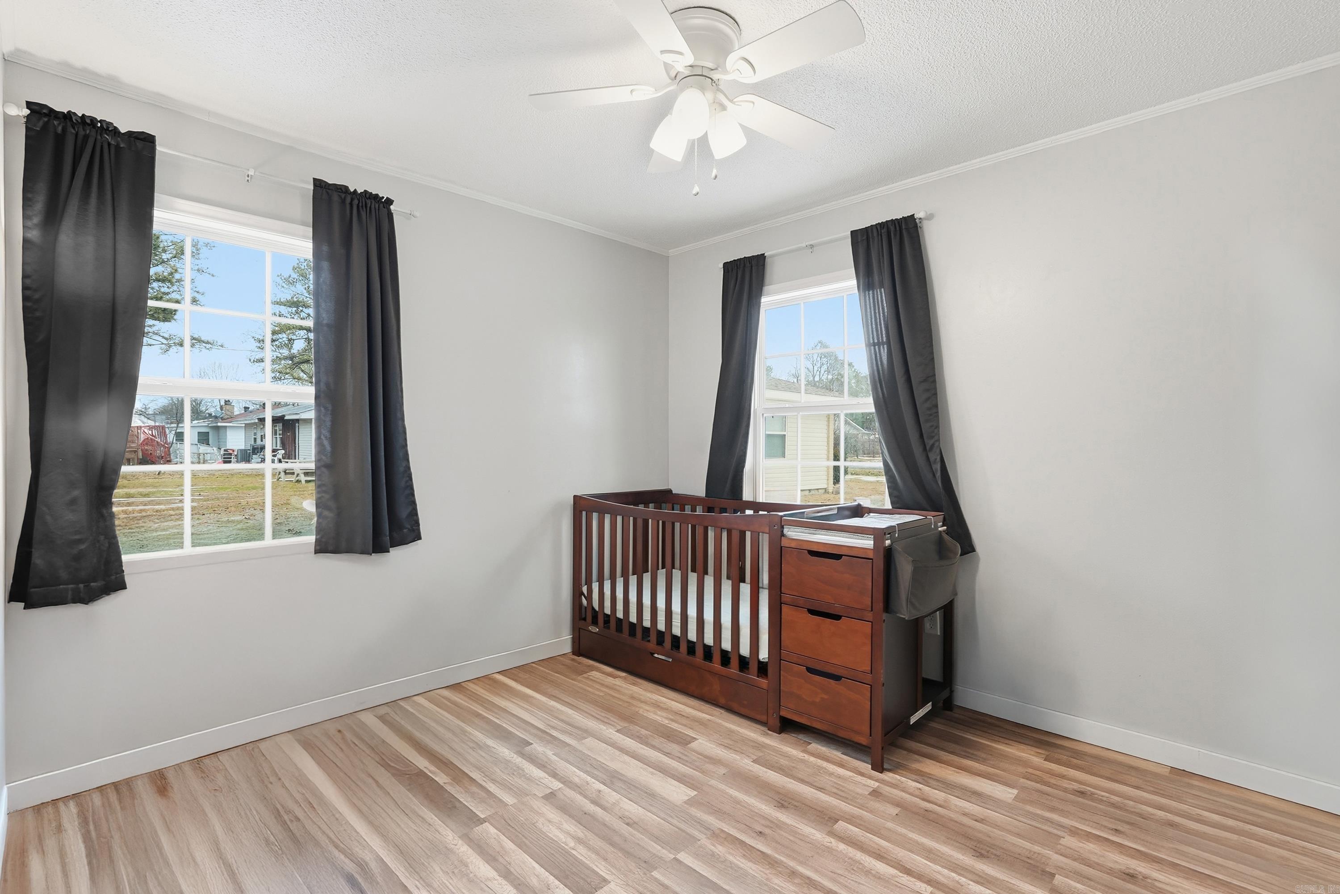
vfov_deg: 73.8
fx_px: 596
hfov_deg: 96.7
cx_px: 670
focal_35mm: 16
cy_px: 447
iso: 250
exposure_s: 1/25
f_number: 9
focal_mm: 16
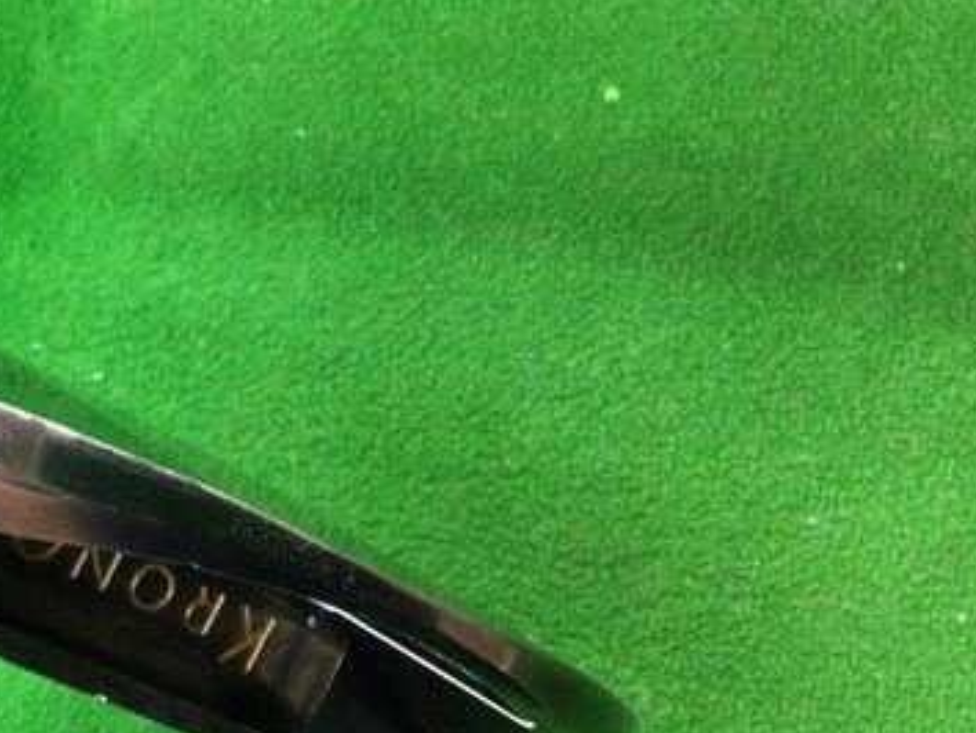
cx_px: 157
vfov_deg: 26.0
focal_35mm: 56
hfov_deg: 33.1
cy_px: 477
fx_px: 1580
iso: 200
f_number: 2.4
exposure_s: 1/30
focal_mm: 3.3
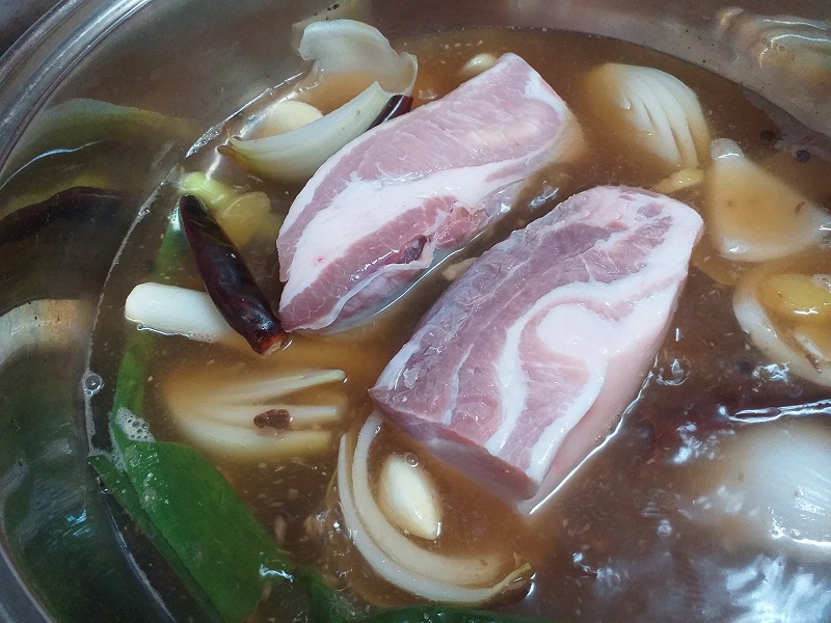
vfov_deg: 53.1
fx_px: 624
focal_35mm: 26
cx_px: 416
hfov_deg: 67.3
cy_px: 312
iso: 160
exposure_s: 1/30
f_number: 1.9
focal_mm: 3.6
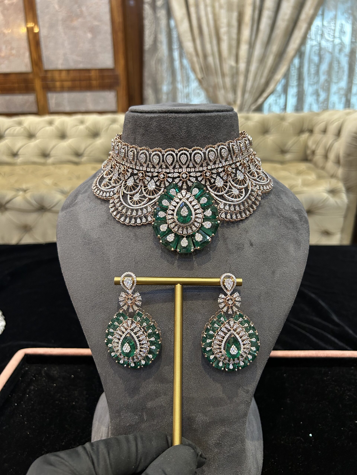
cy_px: 238
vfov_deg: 67.3
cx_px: 178
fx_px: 358
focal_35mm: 26
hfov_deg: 53.1
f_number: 1.5
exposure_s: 1/50
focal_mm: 5.7
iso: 160
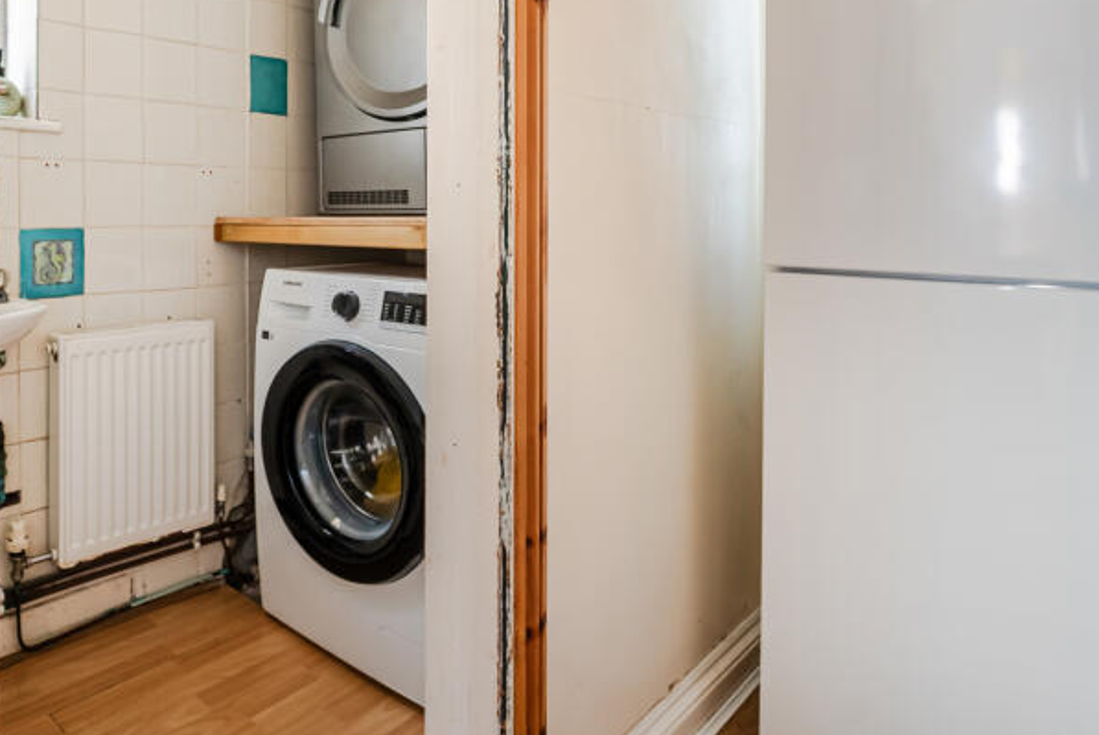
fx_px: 733
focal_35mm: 24
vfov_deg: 51.8
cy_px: 221
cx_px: 271
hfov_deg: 68.7
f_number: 6.3
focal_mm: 14
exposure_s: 1/40
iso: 320
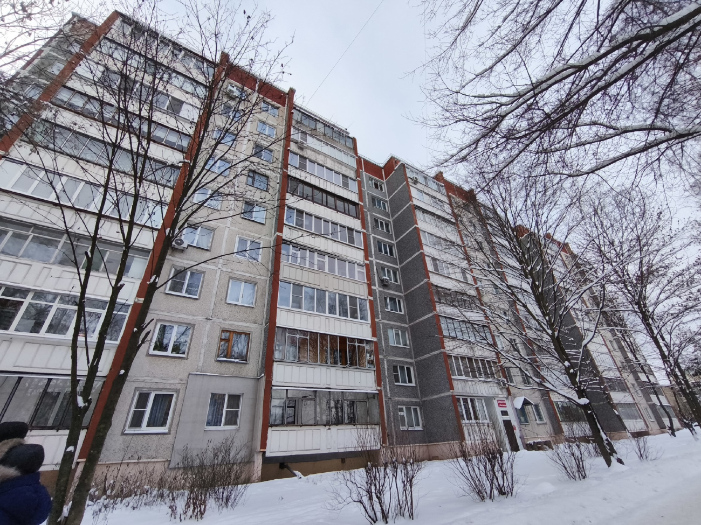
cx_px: 350
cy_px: 262
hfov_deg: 98.2
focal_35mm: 15
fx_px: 304
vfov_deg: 81.7
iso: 50
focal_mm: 1.91
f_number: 2.2
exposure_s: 1/350
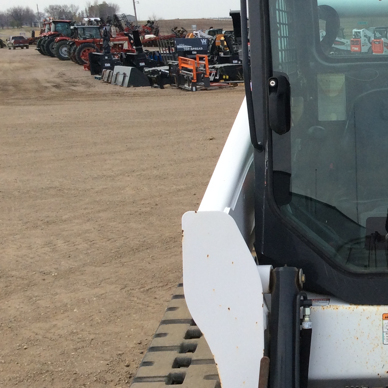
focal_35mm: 60
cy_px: 195
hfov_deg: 26.8
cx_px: 402
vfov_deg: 28.6
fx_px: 761
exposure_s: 1/1079
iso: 32
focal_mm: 3.3
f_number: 2.4
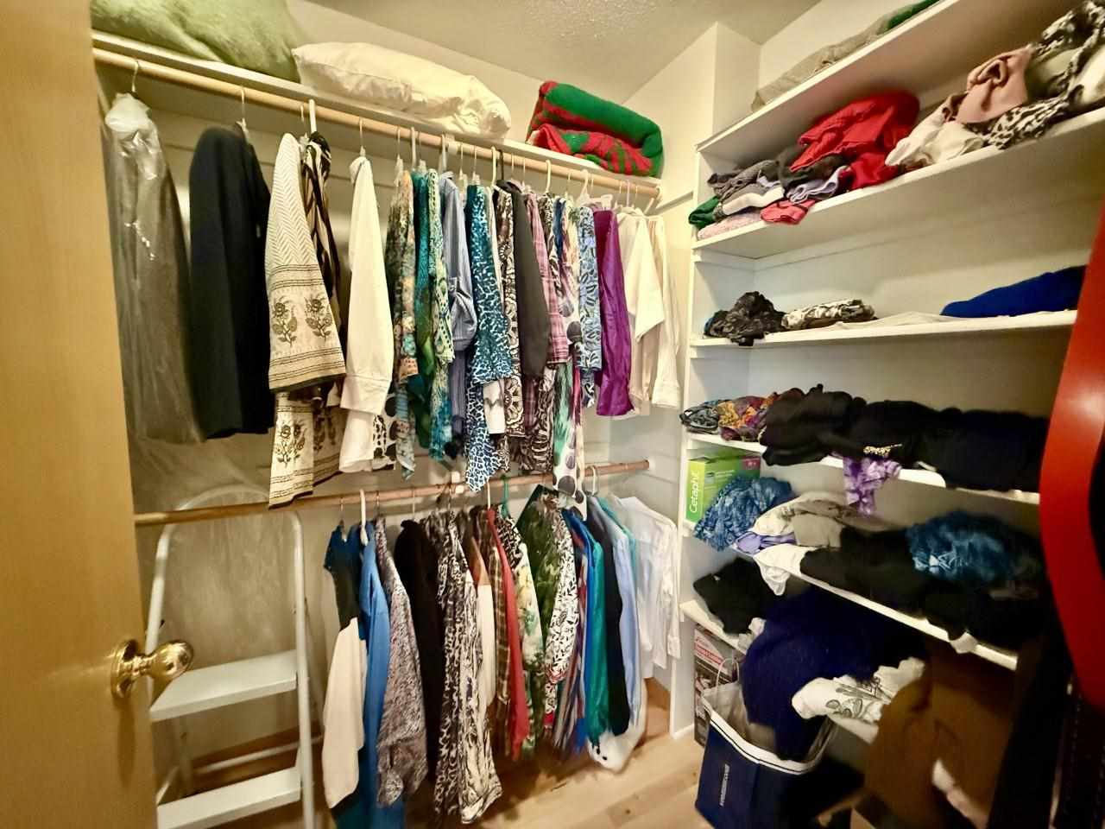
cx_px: 552
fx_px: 447
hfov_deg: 102.1
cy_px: 414
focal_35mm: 14
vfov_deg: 85.7
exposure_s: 1/40
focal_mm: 2.22
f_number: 2.2
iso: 1250
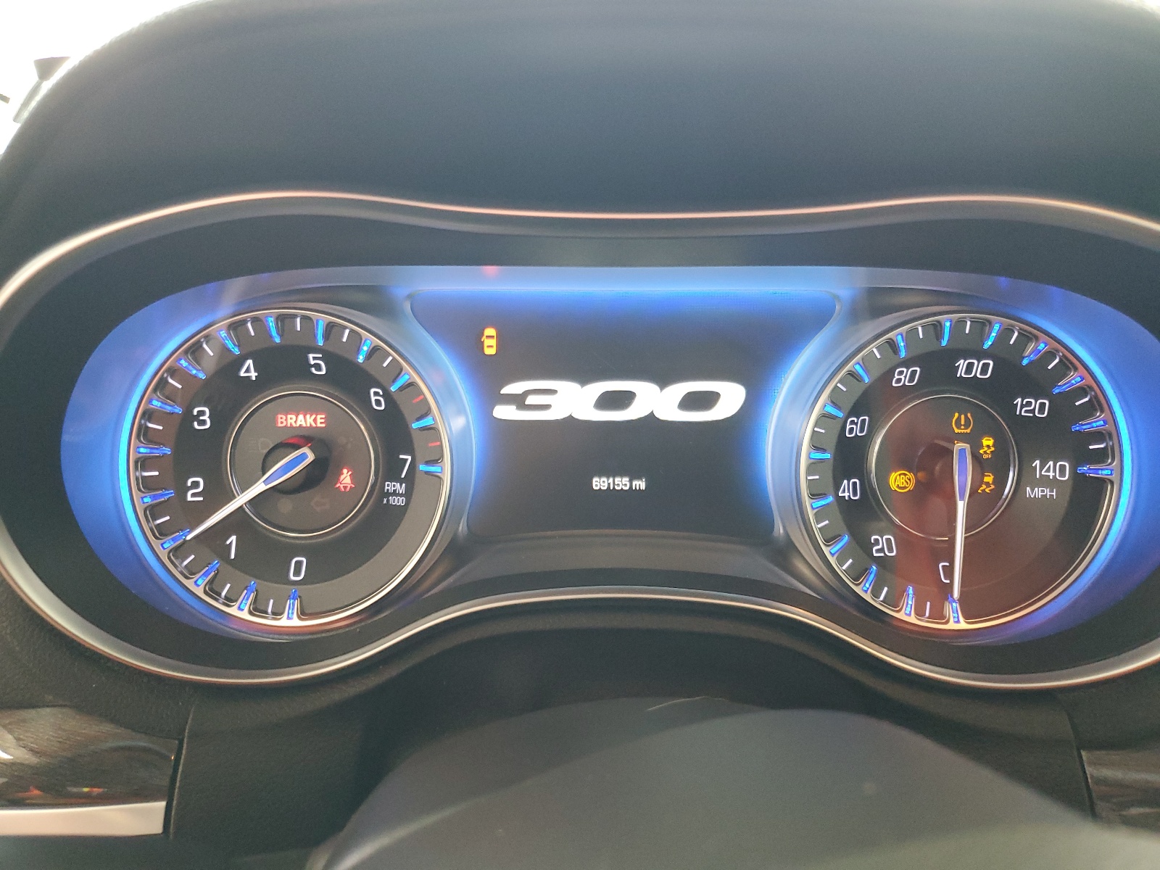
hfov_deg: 67.3
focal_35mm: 26
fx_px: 871
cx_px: 580
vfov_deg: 53.1
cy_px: 435
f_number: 1.5
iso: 255
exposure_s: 1/60.2
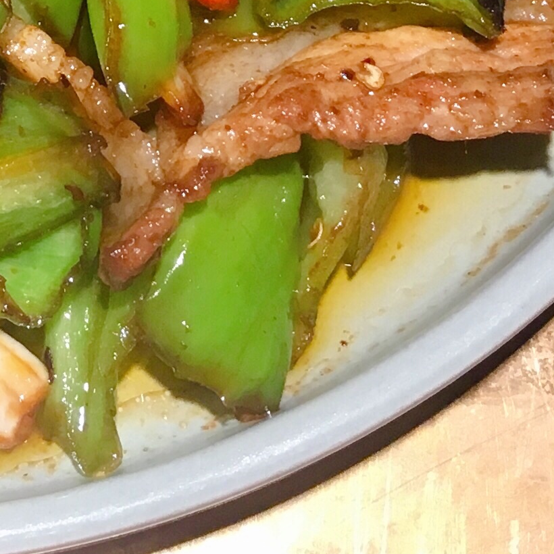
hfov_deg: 13.2
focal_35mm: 126
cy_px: -372
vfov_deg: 12.8
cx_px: -238
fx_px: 2281
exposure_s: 1/33
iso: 40
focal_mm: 4.15
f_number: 2.2
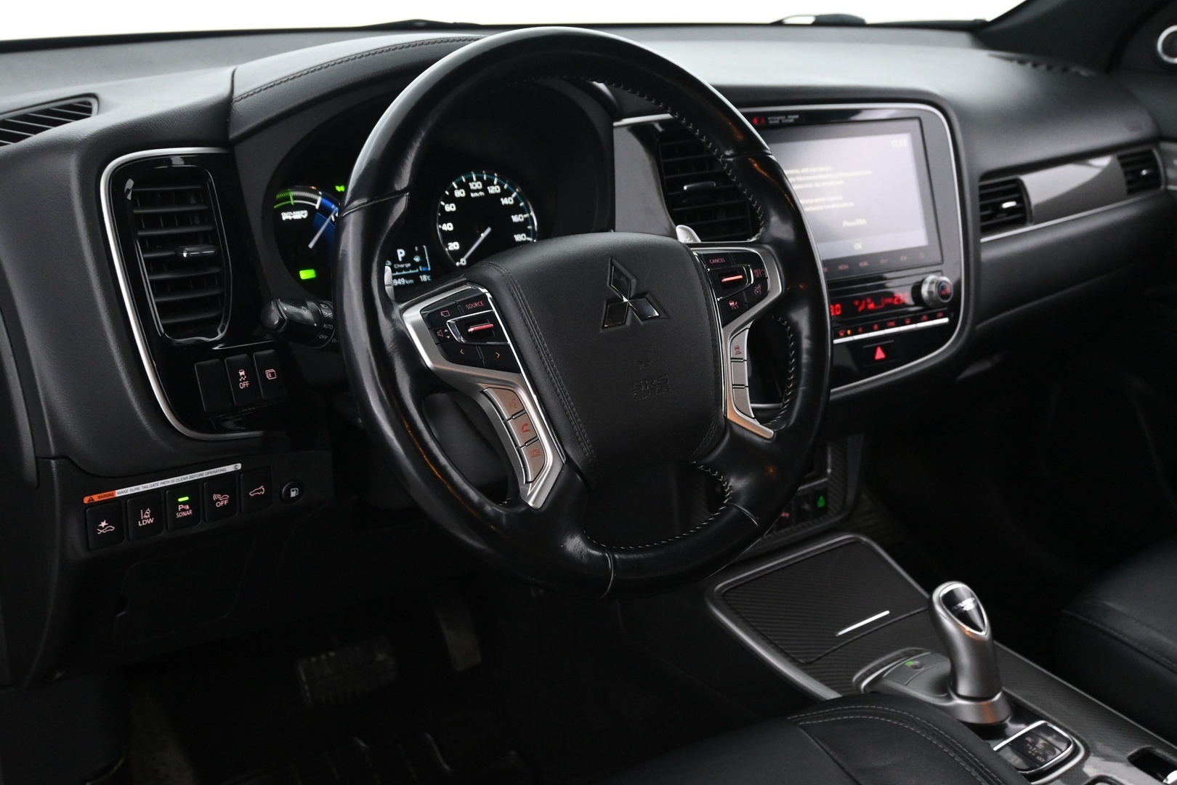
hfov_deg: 53.1
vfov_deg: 36.9
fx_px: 1177
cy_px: 392
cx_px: 588
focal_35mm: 36
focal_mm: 24
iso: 2800
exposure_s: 1/40
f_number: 4.2
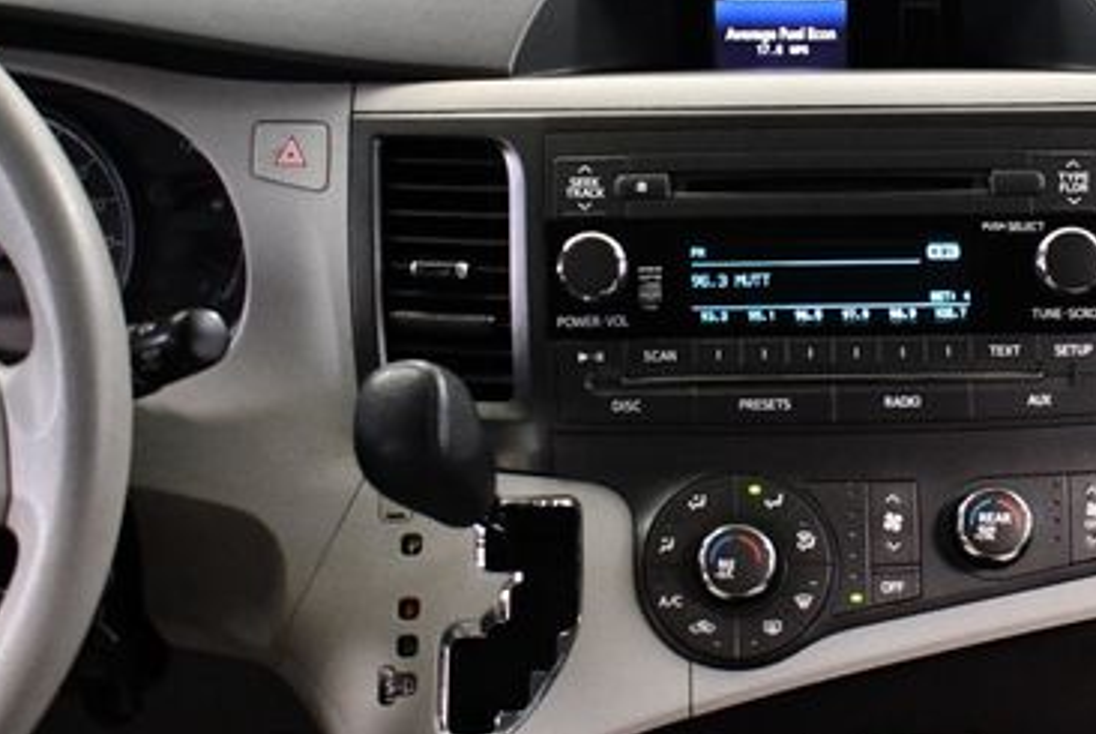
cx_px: 821
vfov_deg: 21.6
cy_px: 297
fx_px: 1920
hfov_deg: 31.3
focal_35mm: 63
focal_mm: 18
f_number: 3.5
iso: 3200
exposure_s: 1/125
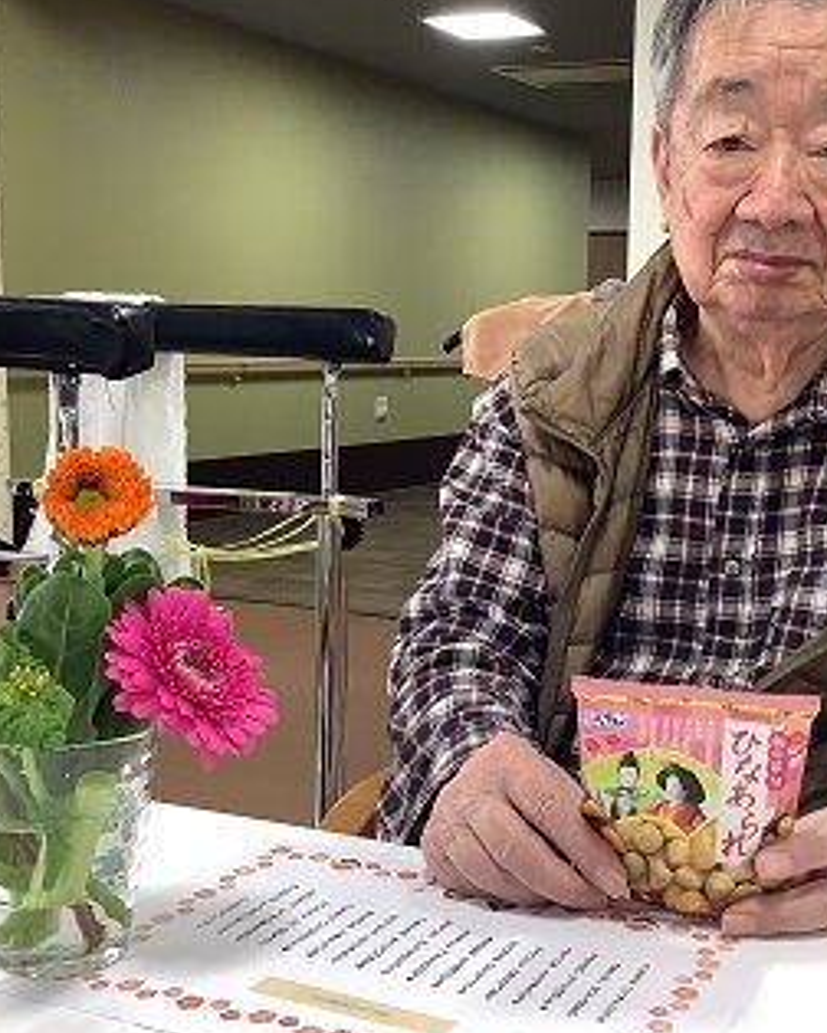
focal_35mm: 48
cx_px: 538
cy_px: 484
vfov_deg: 38.8
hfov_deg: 31.3
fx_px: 1469
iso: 80
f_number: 2.4
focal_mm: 3.3
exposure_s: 1/50
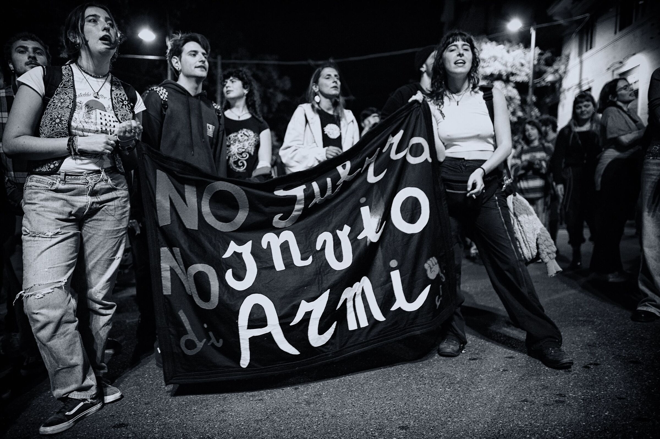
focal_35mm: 24
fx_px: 440
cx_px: 330
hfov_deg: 73.8
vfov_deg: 53.1
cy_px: 220
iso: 5000
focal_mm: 24
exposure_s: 1/80
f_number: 1.8
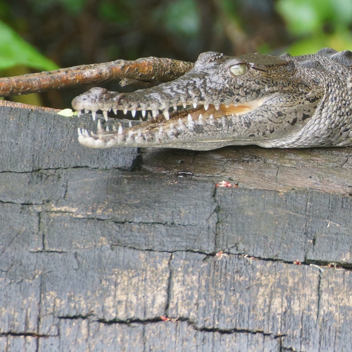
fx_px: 9825
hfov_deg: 2.1
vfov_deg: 2.1
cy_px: 116
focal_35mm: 854
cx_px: 466
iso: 400
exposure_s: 1/80
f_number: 5.6
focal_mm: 210
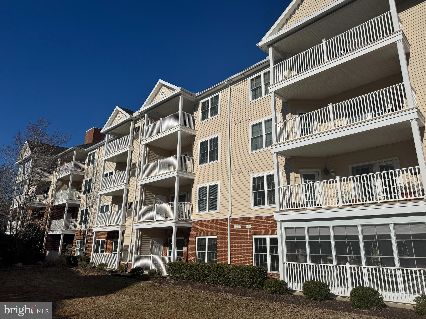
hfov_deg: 71.6
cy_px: 160
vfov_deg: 56.8
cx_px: 213
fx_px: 295
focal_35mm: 24
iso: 64
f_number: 1.78
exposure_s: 1/12346
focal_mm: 6.76
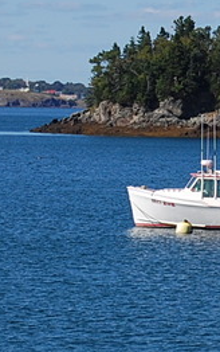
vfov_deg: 7.3
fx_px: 2767
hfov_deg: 4.5
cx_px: 248
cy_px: 180
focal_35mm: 289
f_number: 10
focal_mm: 55
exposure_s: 1/250
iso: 200
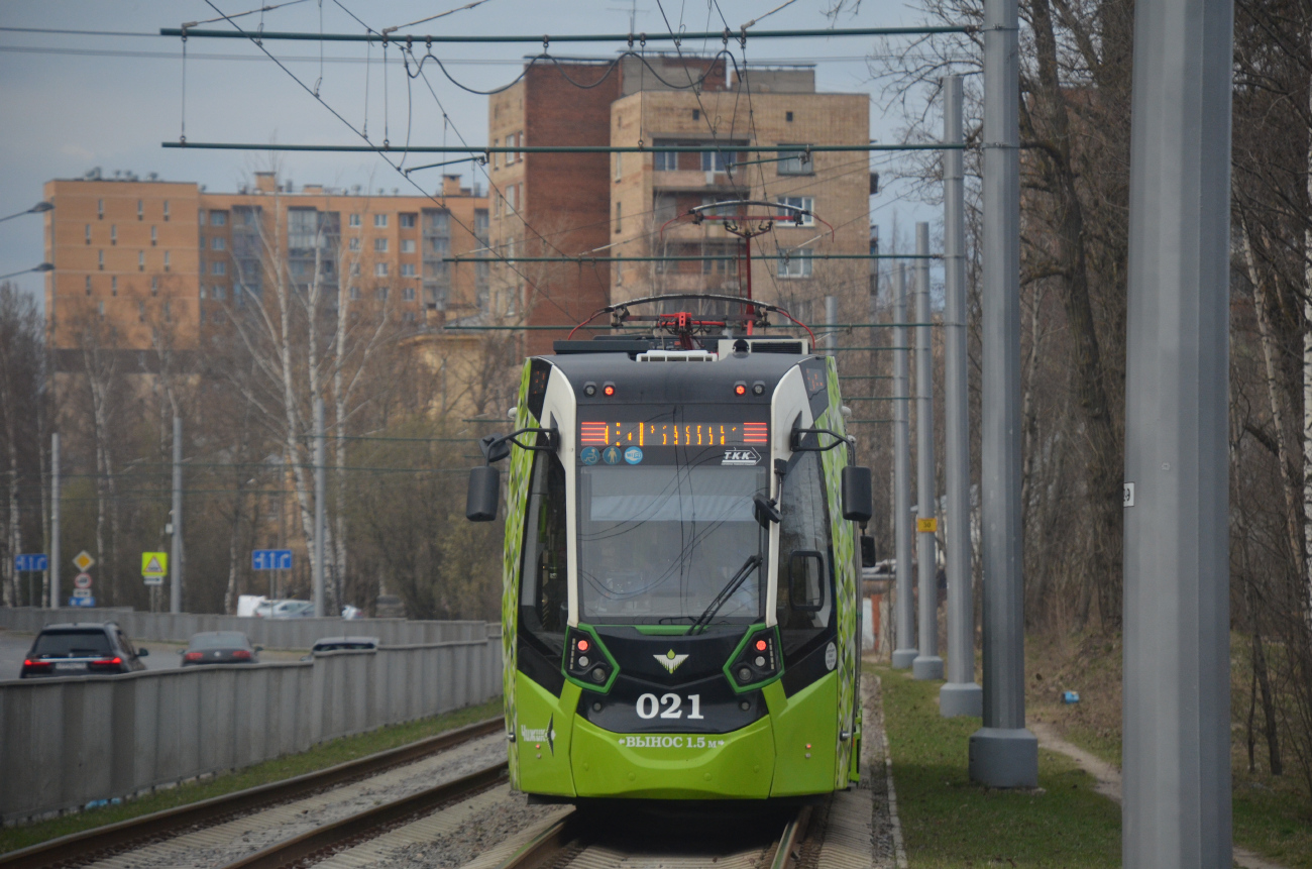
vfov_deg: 6.8
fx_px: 7365
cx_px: 656
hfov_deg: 10.2
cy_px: 434
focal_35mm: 202
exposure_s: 1/1600
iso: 640
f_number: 5.6
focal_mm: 135
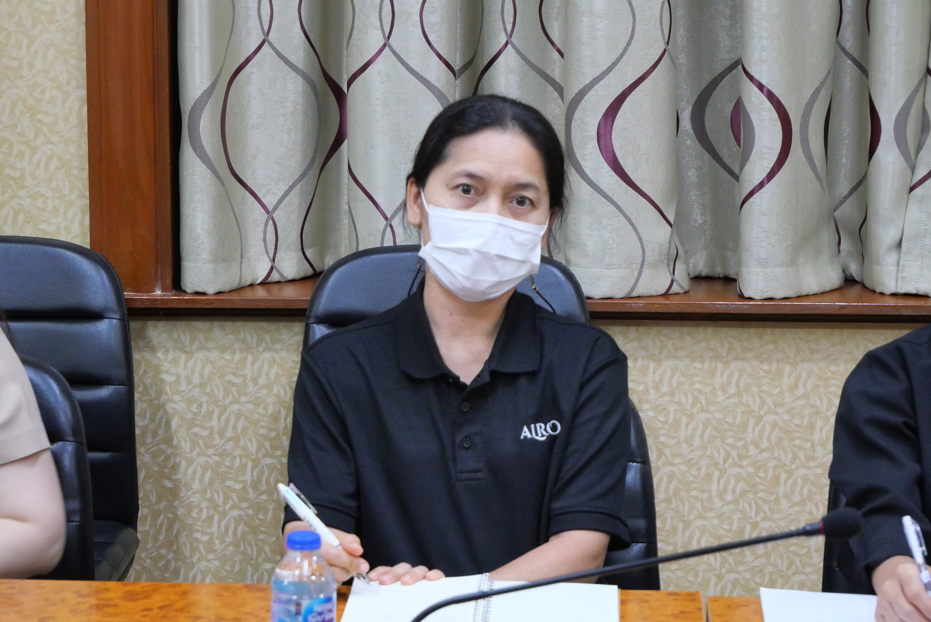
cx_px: 466
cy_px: 311
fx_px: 2795
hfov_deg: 18.9
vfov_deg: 12.7
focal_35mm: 108
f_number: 5.6
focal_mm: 52
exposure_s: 1/30
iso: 3200
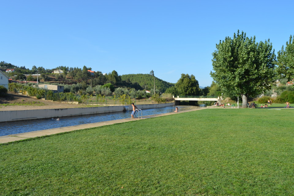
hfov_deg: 67.4
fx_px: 220
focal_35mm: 27
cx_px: 147
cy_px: 98
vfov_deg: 47.9
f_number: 7.1
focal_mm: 18
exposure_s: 1/200
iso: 100
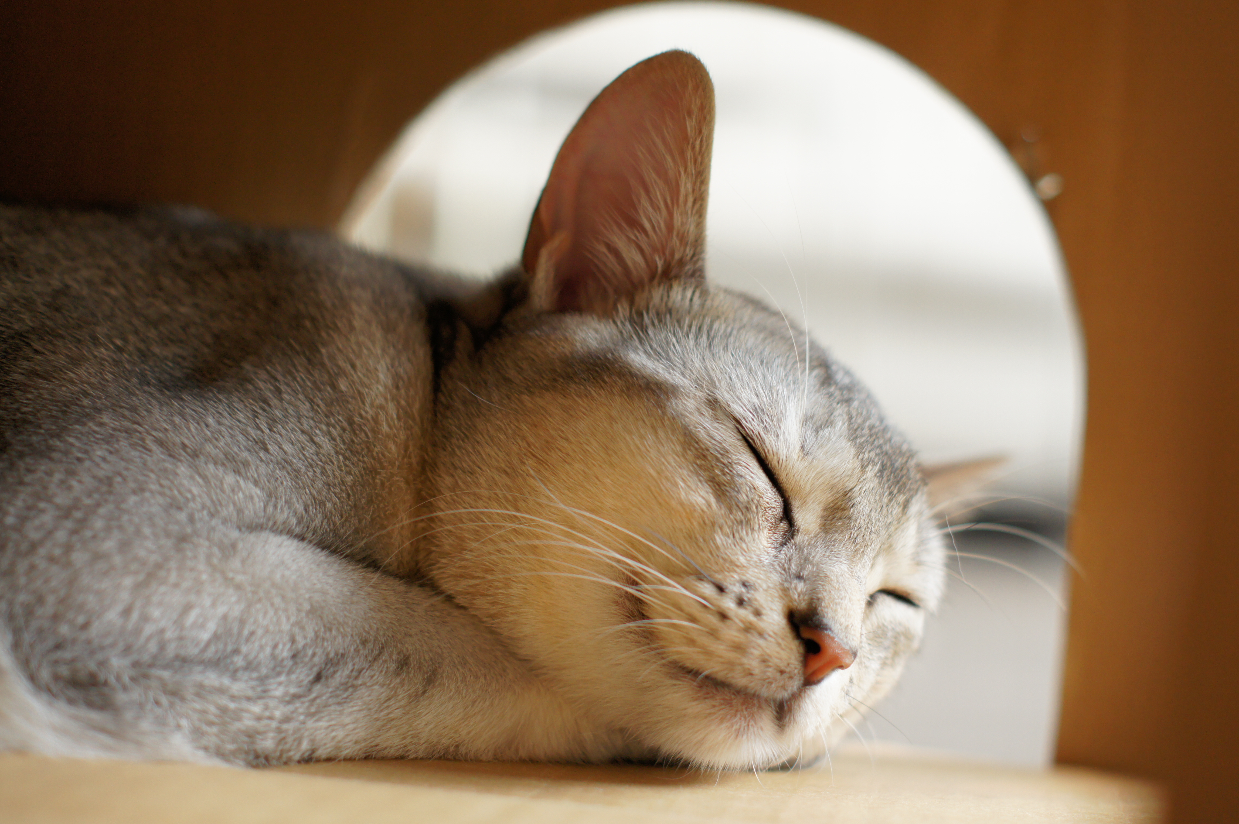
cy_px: 412
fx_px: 2580
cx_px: 620
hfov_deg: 27.0
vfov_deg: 18.2
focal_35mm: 75
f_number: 2.5
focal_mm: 50
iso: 400
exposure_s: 1/80
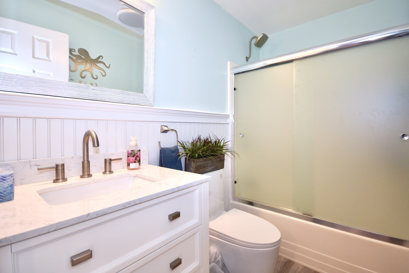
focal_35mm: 15
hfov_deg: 100.4
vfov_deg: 77.4
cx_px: 204
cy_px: 136
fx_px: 170
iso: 500
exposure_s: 1/60
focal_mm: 10
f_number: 4
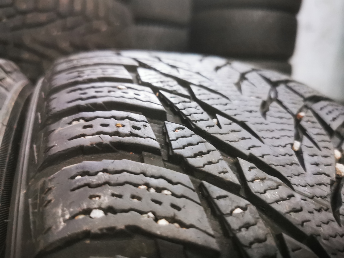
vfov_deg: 51.3
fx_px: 268
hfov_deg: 65.3
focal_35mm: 27
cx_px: 172
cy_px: 129
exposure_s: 1/25
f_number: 1.6
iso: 500
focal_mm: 5.56
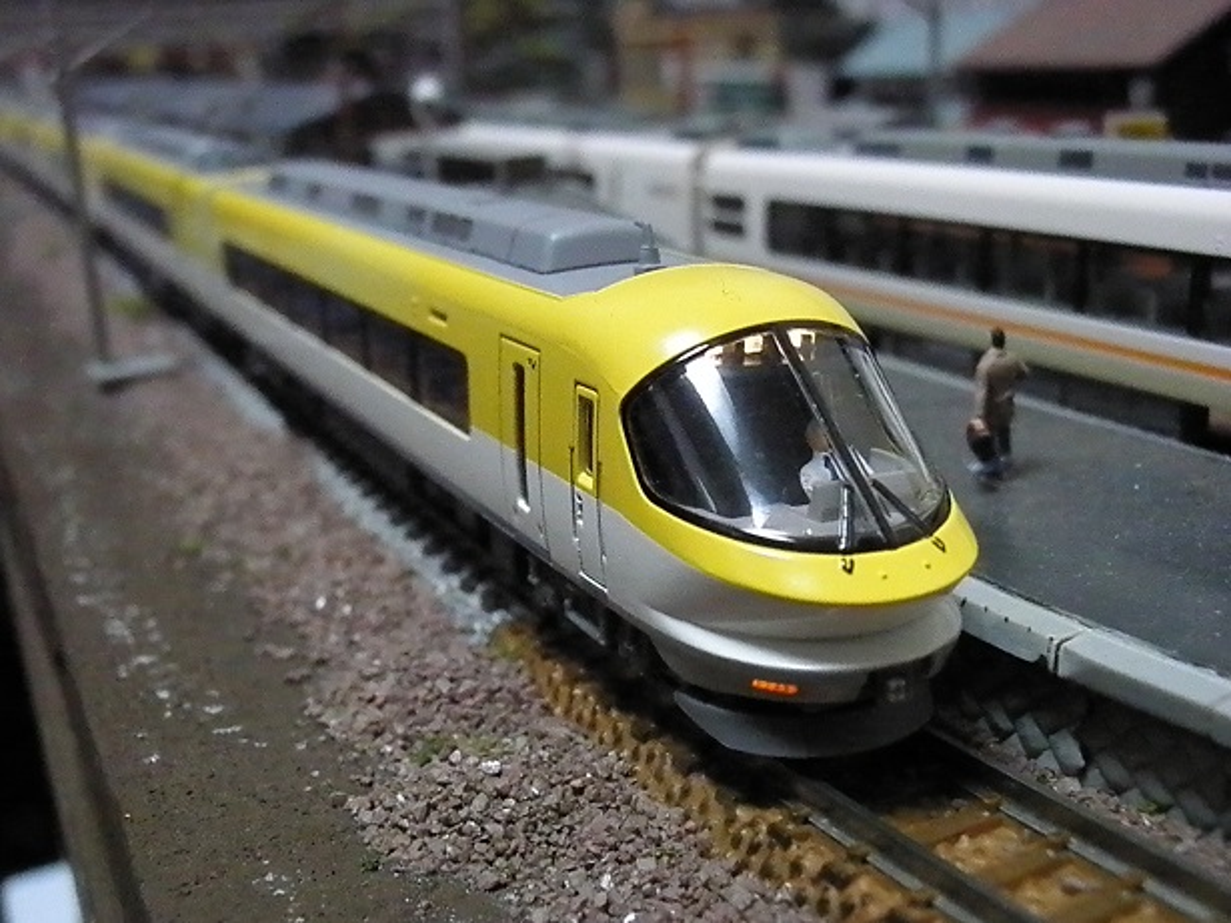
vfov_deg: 35.1
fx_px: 1458
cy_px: 462
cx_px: 616
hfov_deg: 45.8
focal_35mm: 41
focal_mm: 7.3
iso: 3200
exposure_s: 1/100
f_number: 3.9
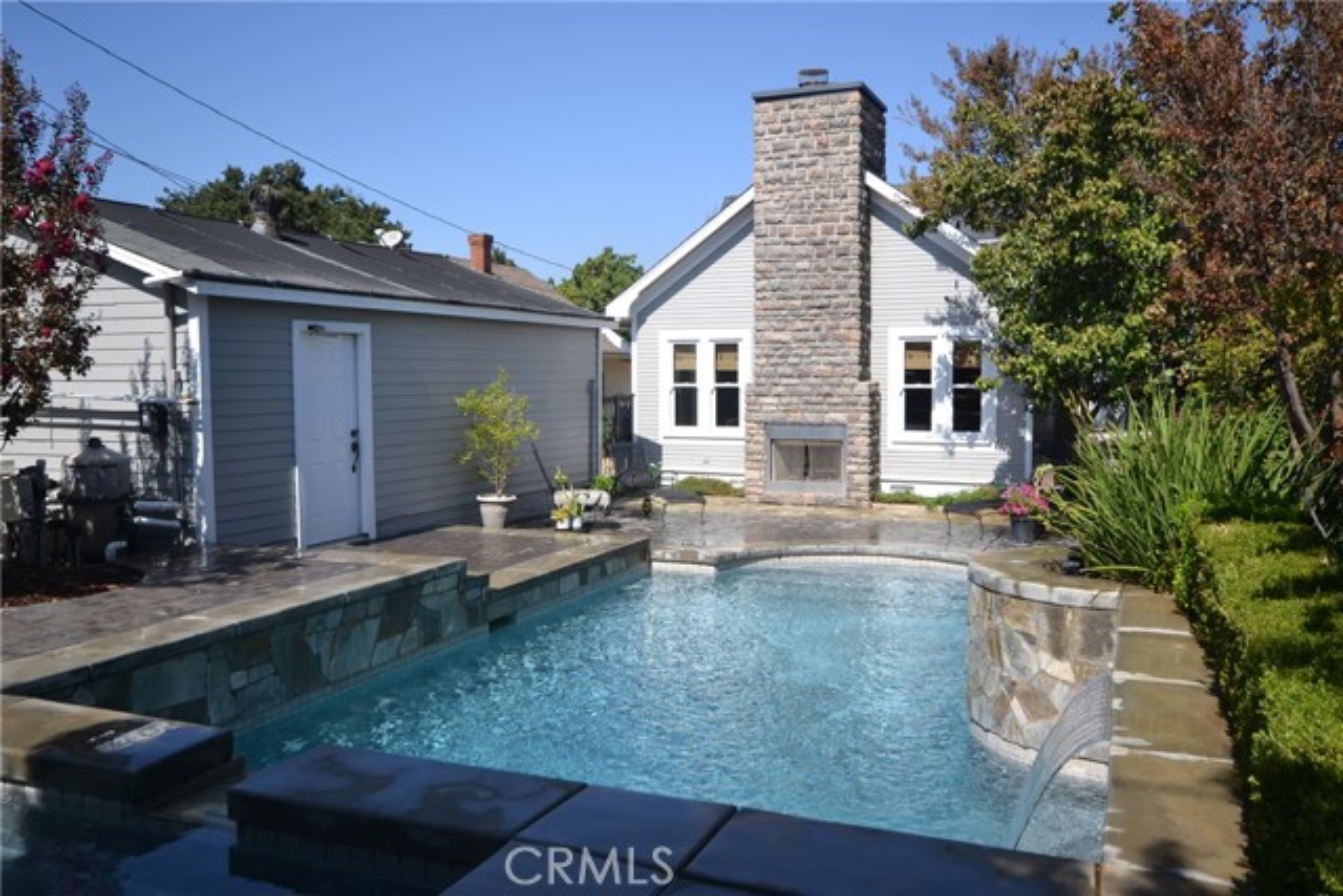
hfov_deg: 61.9
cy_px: 448
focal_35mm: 30
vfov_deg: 43.6
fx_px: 1119
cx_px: 672
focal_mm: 20
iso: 100
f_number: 7.1
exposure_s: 1/200
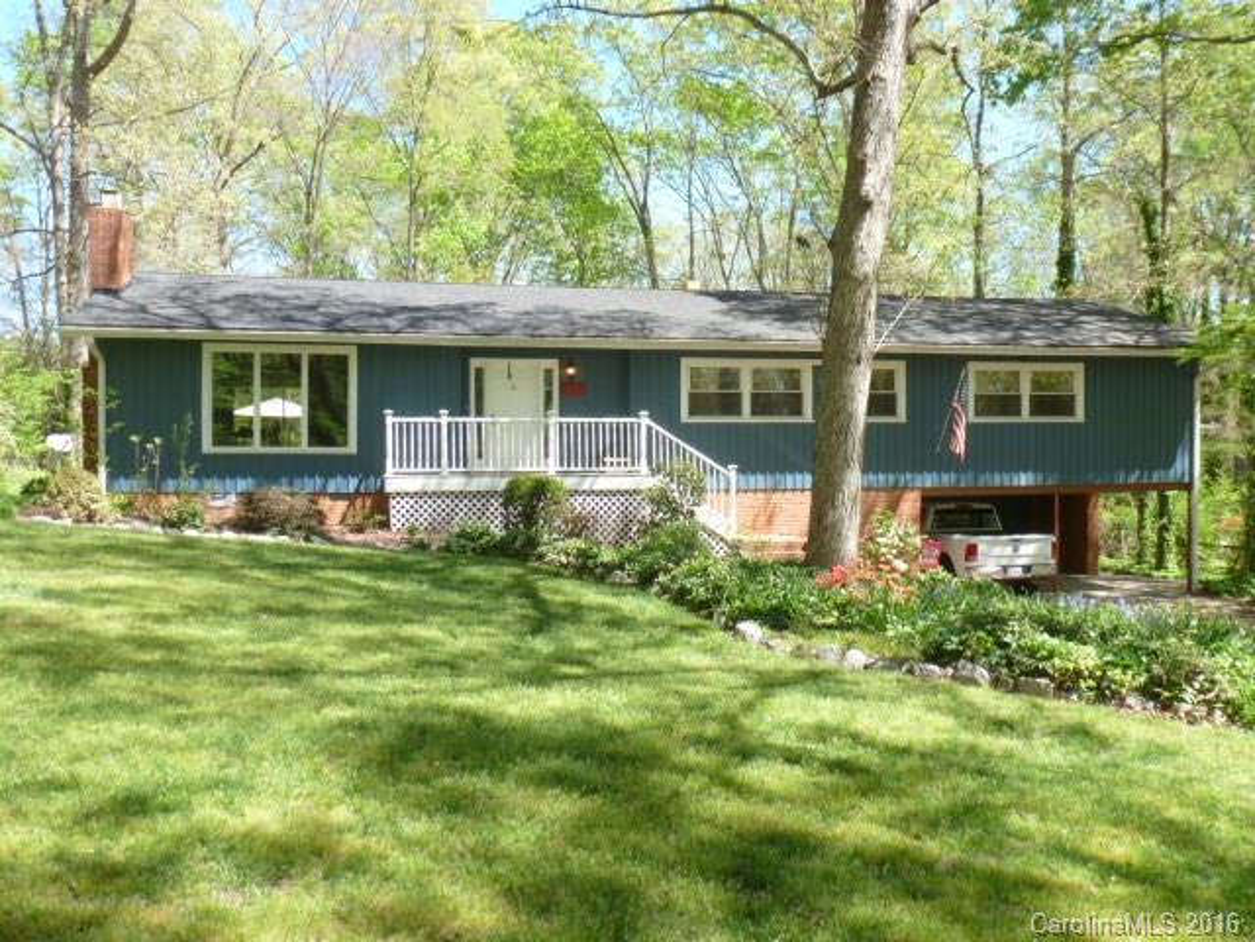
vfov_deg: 46.8
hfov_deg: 60.0
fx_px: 1088
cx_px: 628
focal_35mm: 30
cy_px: 471
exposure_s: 1/200
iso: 100
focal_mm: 5.4
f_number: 3.5
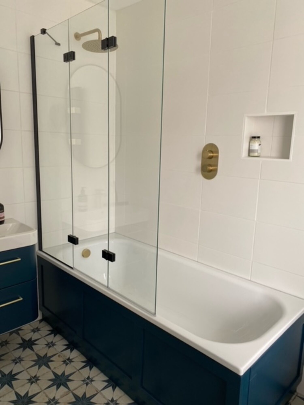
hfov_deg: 53.1
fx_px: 304
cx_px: 152
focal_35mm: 26
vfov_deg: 67.3
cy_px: 202
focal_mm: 4.25
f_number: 1.8
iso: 80
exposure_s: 1/121
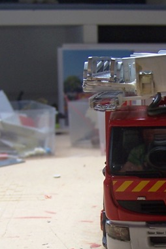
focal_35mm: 83
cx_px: 167
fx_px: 574
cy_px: 188
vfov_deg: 24.2
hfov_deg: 16.1
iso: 80
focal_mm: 6.3
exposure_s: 1/125
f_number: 2.8
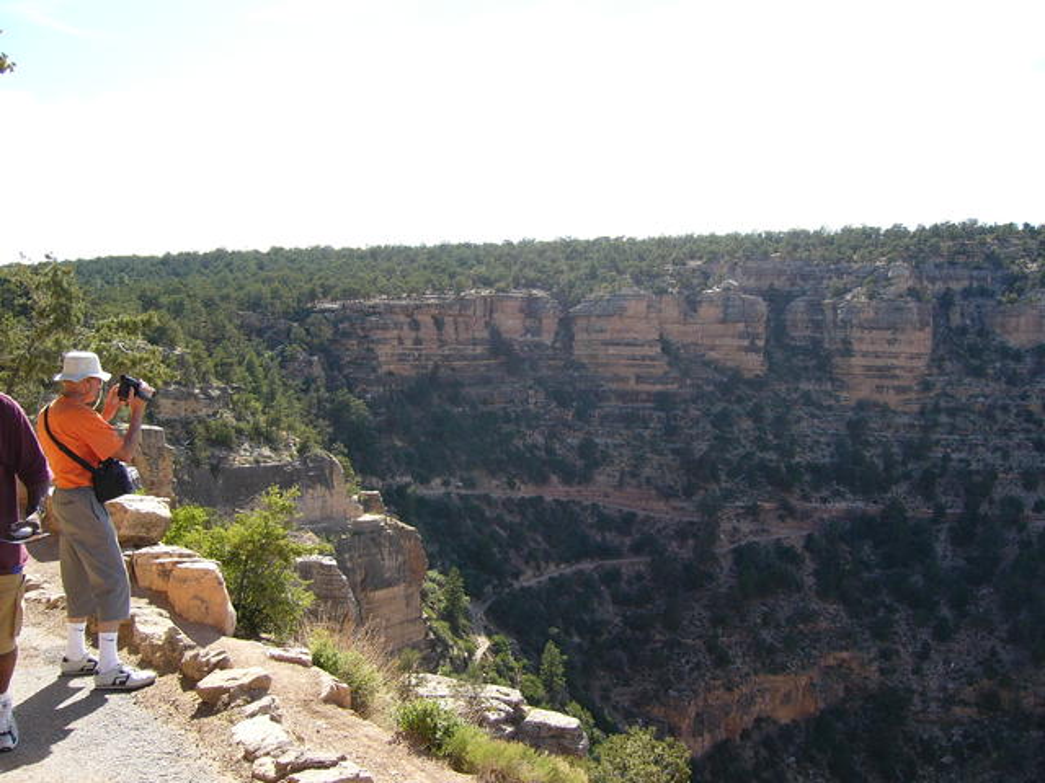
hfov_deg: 52.6
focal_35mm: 35
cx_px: 522
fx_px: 1057
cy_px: 392
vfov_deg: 40.7
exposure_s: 1/60
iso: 50
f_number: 8
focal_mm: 5.8
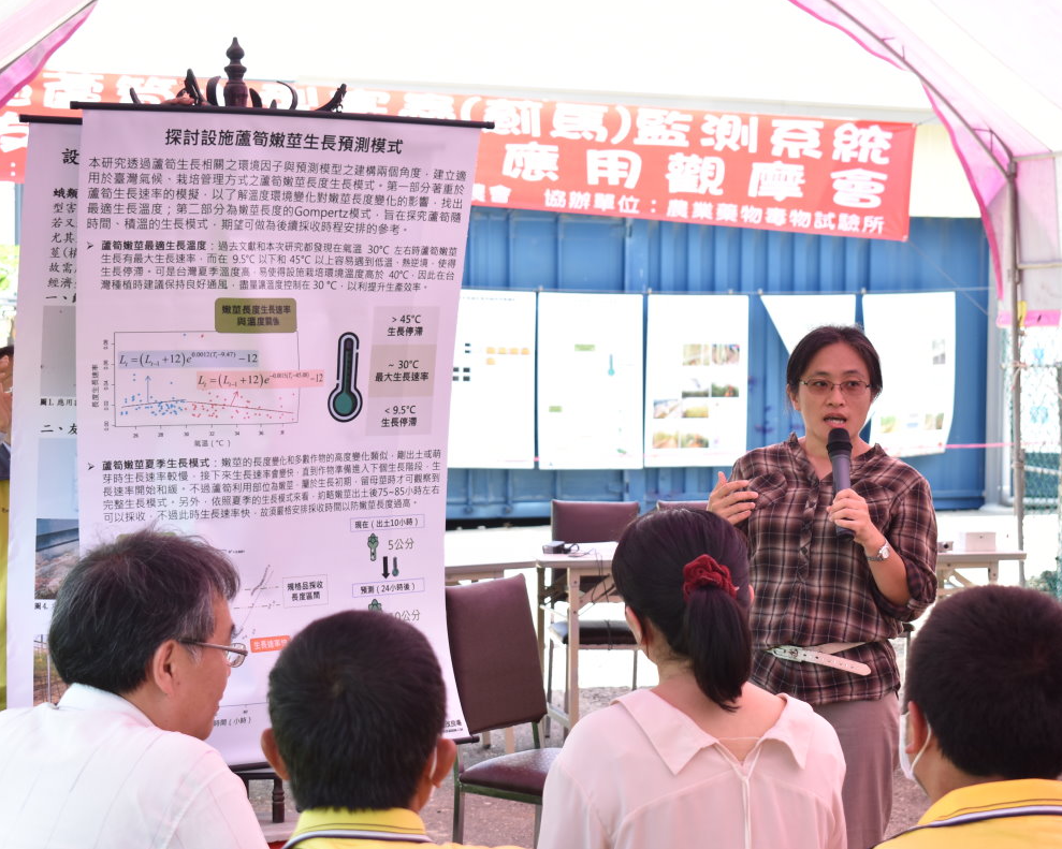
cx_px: 617
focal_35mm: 82
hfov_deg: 23.3
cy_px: 428
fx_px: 2577
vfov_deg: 18.7
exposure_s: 1/125
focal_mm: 48
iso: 250
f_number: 5.6
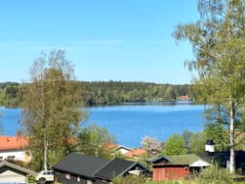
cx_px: 119
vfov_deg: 16.9
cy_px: 107
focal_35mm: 87
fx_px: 615
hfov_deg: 22.5
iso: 20
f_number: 2
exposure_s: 1/1845
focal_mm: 6
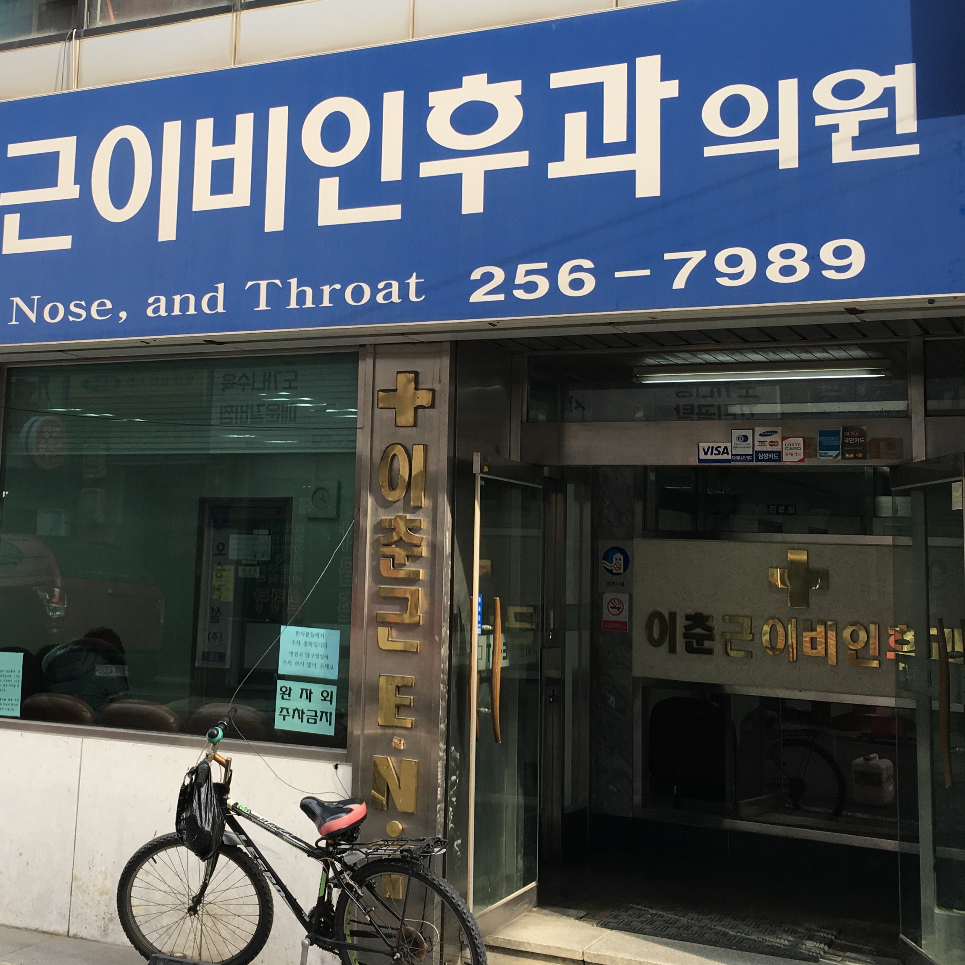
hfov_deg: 37.3
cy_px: 367
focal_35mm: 45
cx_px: 357
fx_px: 1419
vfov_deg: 37.3
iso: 25
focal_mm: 4.15
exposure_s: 1/141
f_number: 2.2
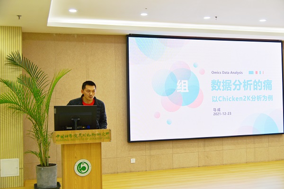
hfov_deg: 44.5
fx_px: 347
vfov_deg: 30.5
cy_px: 94
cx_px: 142
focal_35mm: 44
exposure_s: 1/50
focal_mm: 44
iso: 125
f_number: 4
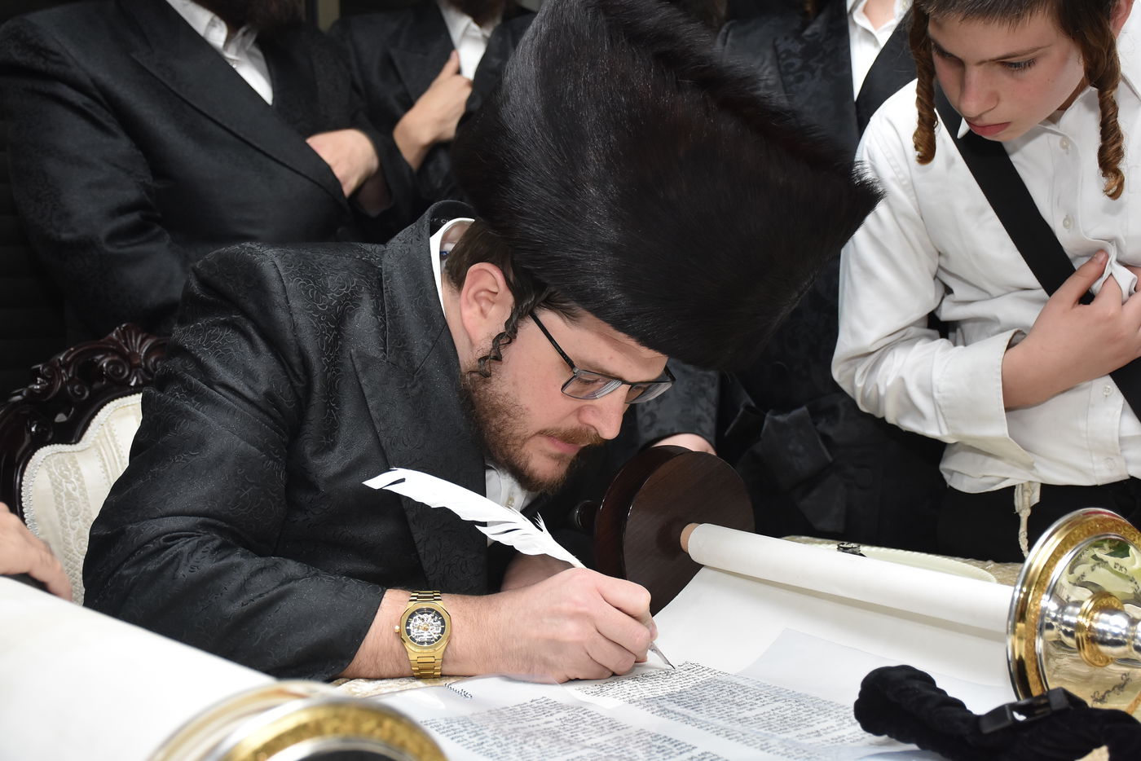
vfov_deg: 26.5
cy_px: 380
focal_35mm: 51
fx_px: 1617
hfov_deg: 38.9
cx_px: 570
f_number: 5.6
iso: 1000
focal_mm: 34
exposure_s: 1/100
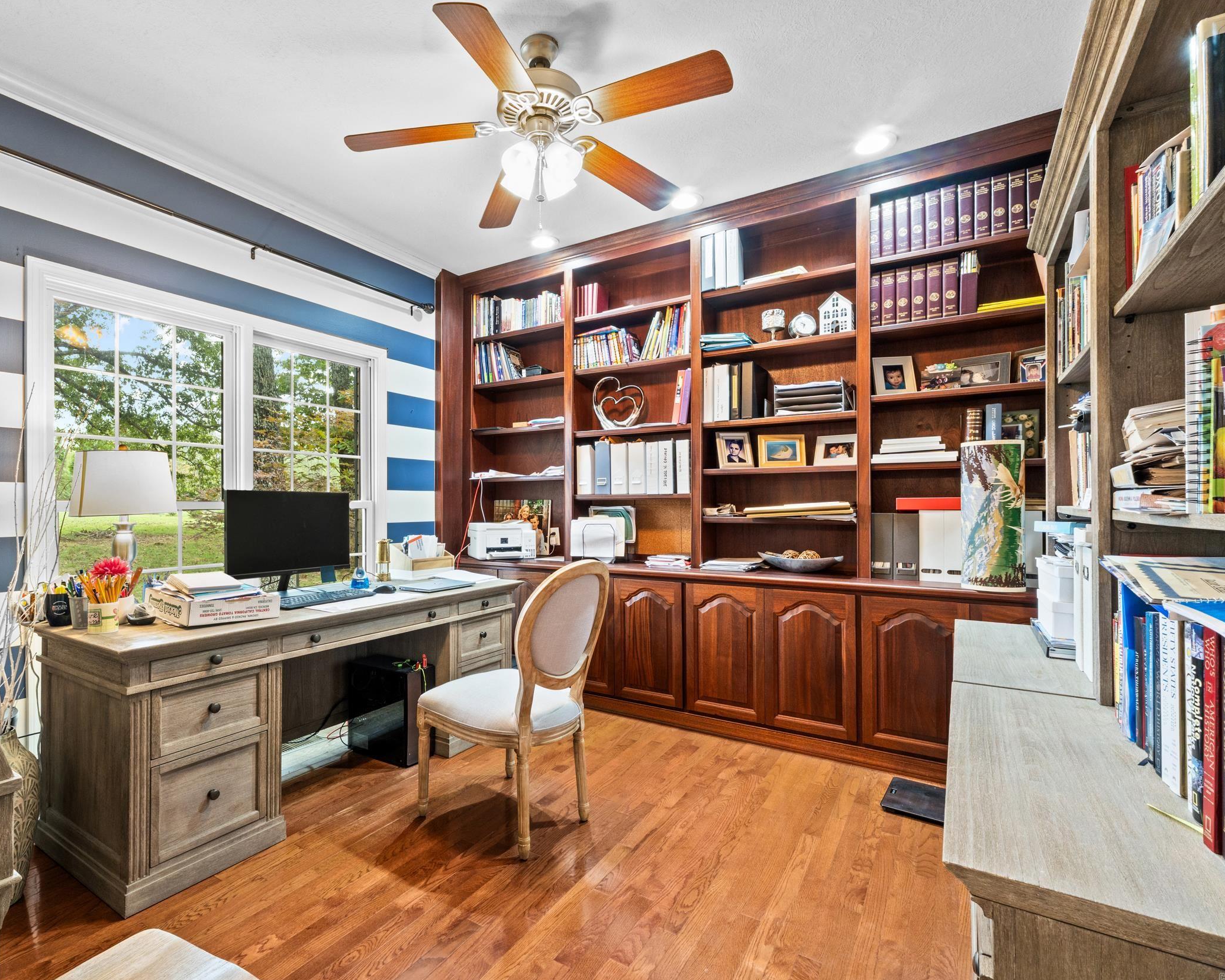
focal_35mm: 17
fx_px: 616
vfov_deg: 77.0
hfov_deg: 89.2
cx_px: 539
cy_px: 491
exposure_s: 1.6
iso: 200
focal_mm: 10
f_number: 9
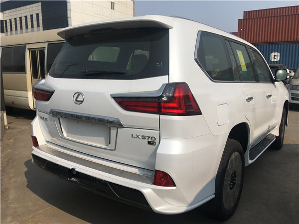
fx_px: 250
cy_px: 112
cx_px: 150
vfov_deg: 48.2
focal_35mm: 29
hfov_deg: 61.7
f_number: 2.2
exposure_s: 1/2262
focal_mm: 4.15
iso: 25
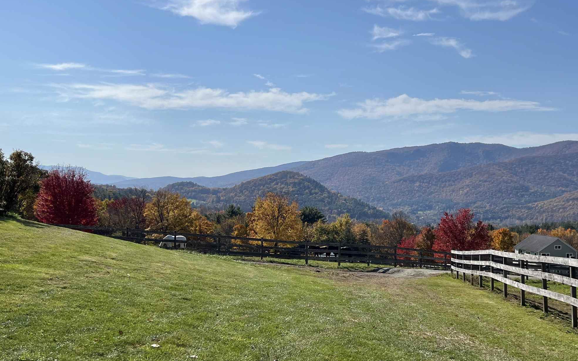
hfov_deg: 46.2
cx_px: 296
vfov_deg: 29.8
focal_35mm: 43
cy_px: 209
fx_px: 677
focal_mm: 5.7
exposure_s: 1/10309
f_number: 1.5
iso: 50
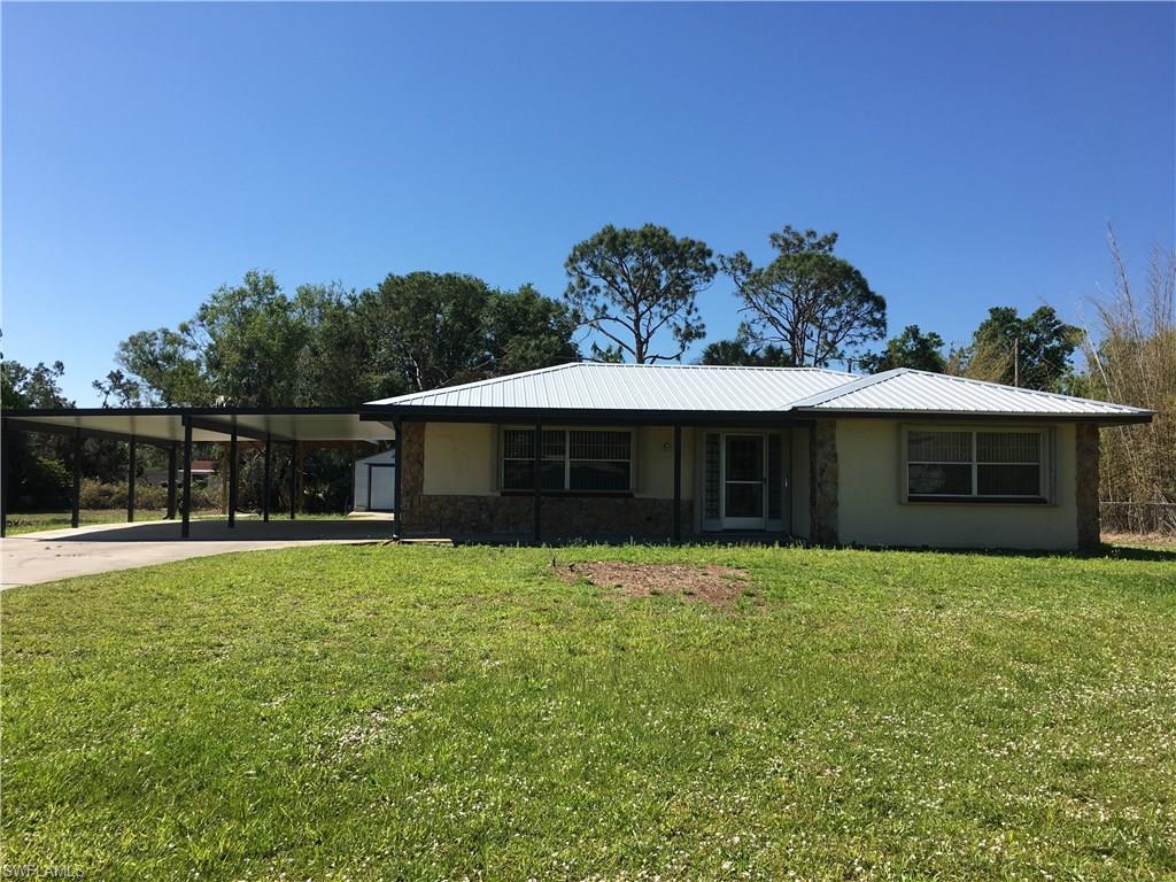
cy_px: 441
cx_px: 588
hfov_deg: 61.7
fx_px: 985
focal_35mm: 29
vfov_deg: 48.2
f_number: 2.2
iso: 25
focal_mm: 4.15
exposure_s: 1/1479
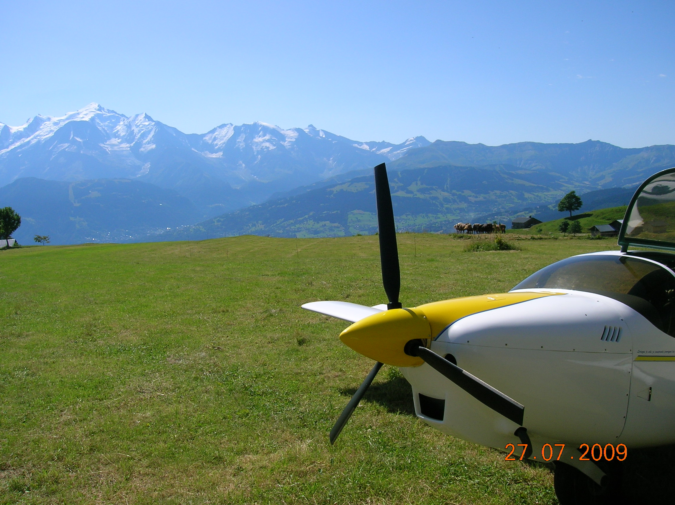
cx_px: 338
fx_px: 662
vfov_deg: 41.7
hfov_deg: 54.0
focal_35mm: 34
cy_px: 252
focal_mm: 5.7
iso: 50
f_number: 4.9
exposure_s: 1/624
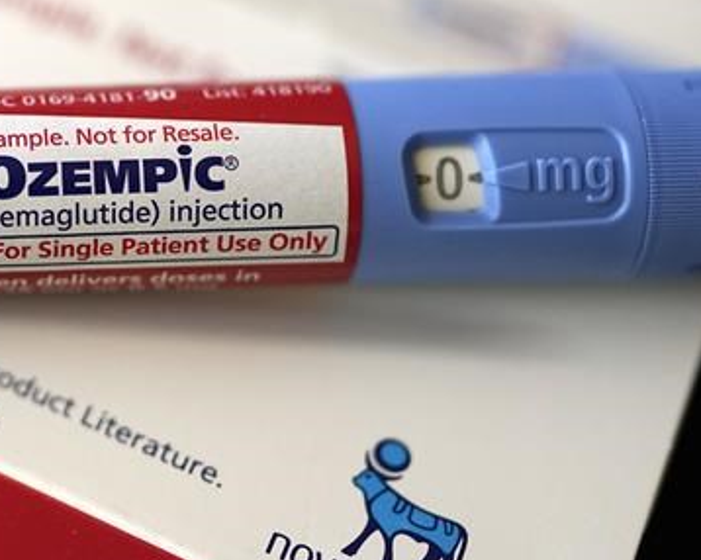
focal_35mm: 94
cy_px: 85
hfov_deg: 19.4
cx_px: -90
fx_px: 1949
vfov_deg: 16.2
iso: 640
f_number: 1.4
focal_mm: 35
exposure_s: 1/1000
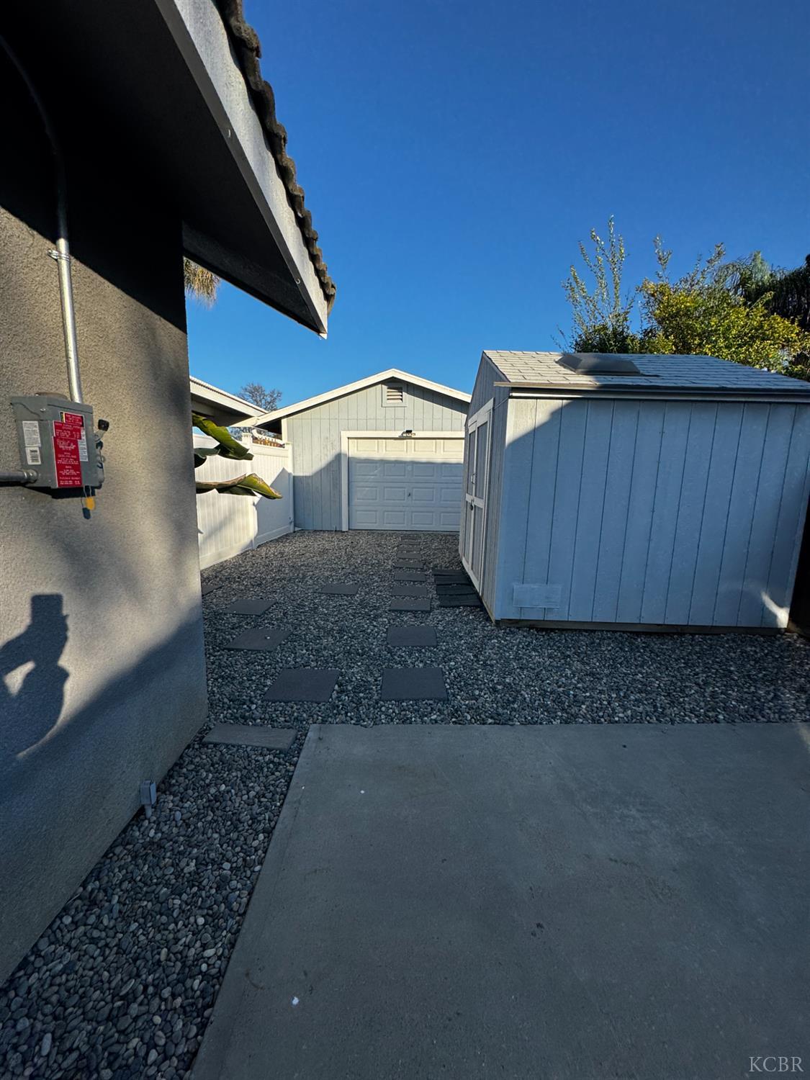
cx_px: 405
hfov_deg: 85.7
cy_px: 540
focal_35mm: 14
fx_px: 437
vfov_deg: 102.1
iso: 40
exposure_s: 1/1020
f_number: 2.2
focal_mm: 2.22
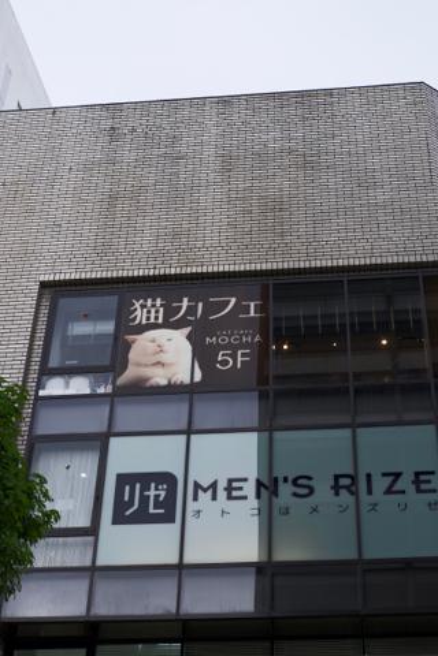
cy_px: 328
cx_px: 219
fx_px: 967
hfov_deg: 25.5
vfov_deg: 37.5
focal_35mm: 53
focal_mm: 35
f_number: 3.6
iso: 160
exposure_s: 1/170
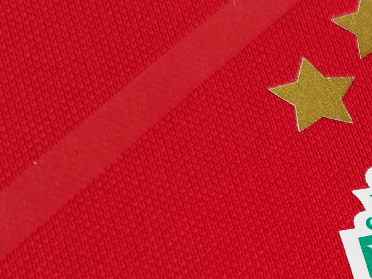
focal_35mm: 88
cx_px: 540
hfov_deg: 19.7
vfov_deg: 16.0
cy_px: 355
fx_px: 946
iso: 100
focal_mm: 5.58
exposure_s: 1/50
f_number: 1.8
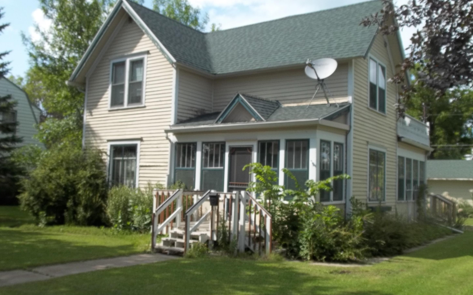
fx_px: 464
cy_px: 149
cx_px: 239
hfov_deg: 54.0
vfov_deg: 35.3
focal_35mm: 36
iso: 64
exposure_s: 1/125
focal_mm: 5.9
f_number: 8
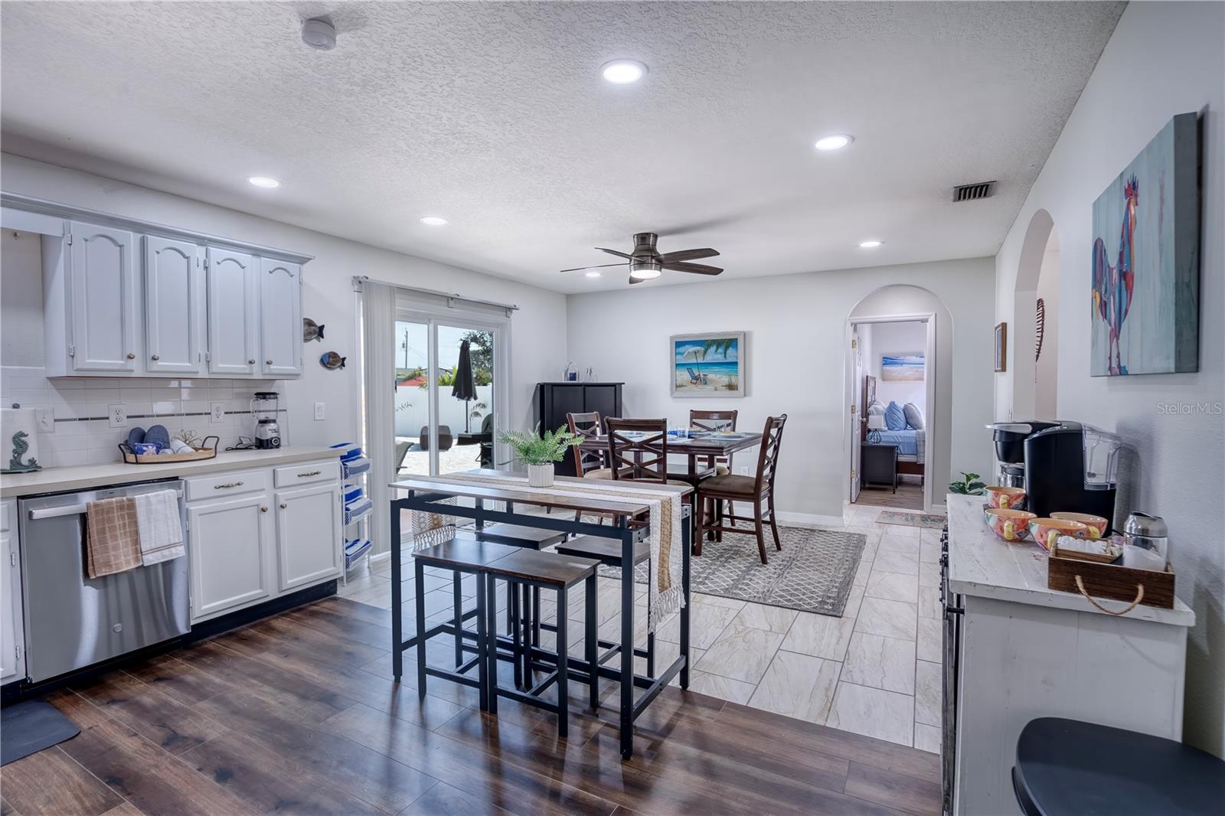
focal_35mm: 15
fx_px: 510
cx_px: 612
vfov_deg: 77.3
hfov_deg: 100.4
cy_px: 408
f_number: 8
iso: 100
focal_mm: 10
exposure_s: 1/3.33
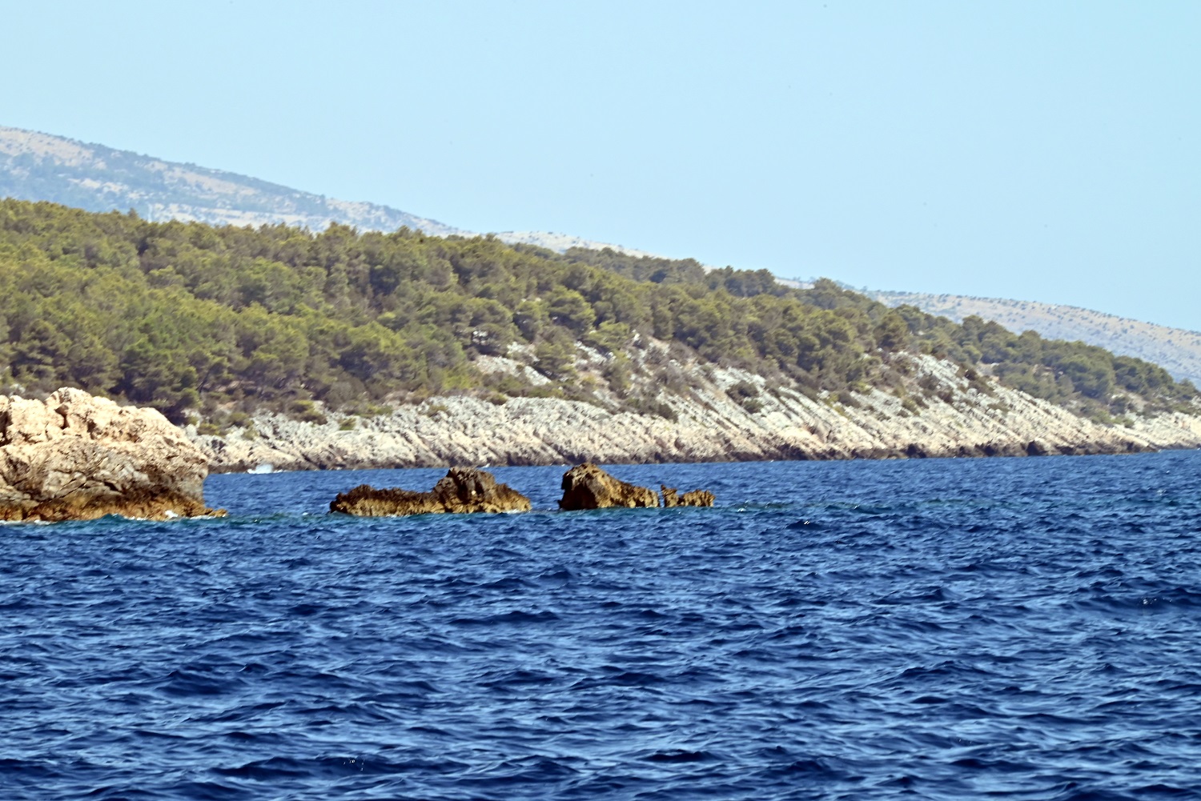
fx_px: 8342
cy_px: 400
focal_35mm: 250
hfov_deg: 8.2
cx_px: 600
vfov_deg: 5.5
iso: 1000
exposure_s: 1/250
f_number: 29
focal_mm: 250
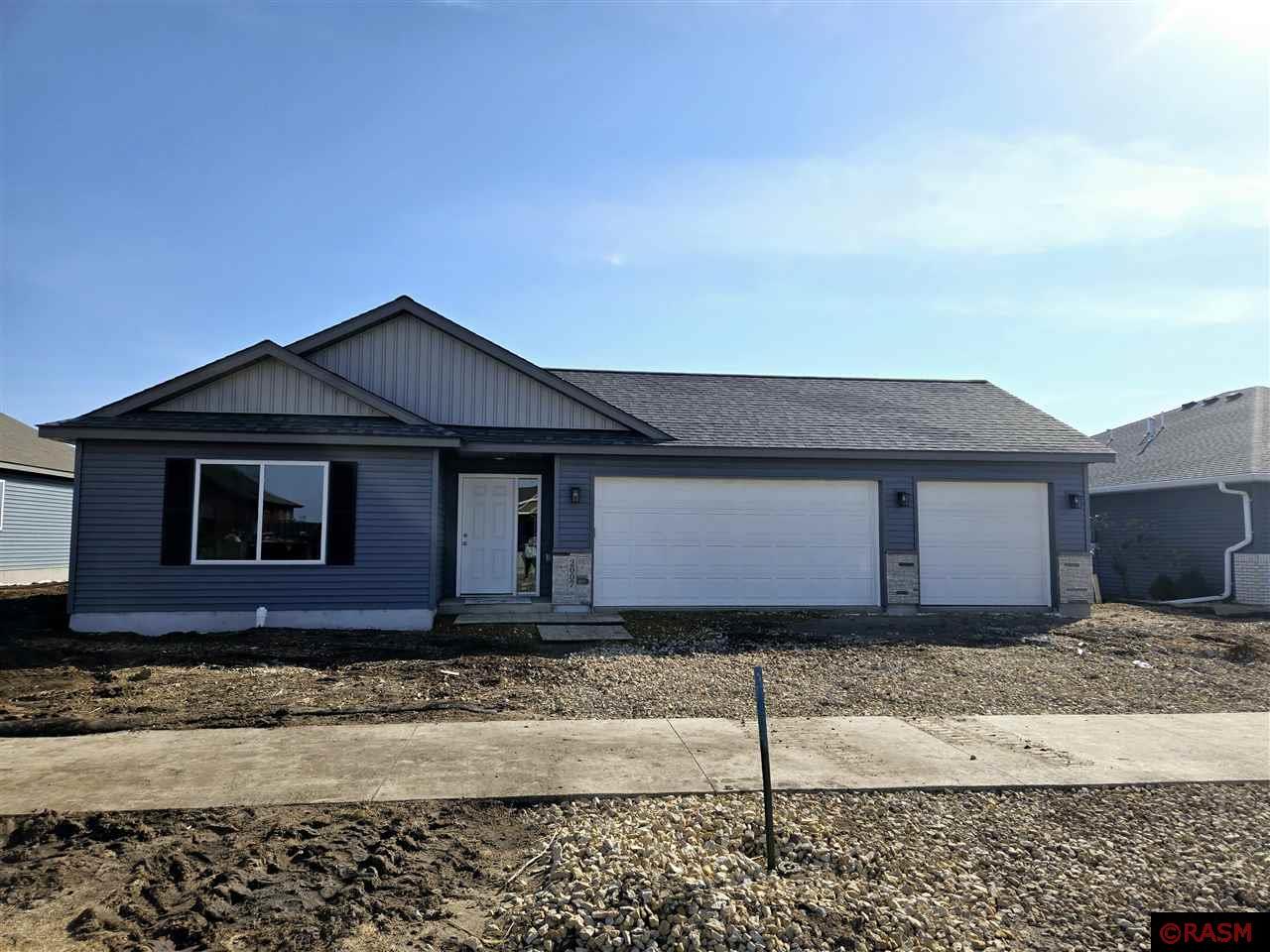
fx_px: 844
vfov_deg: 58.9
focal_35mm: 23
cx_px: 635
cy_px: 476
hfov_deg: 73.9
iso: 25
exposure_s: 1/3333
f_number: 1.8
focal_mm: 5.4
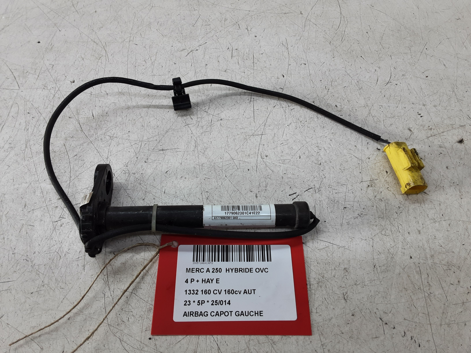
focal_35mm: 27
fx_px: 367
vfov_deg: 51.4
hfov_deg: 65.3
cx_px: 236
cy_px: 176
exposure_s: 1/50
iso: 40
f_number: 1.9
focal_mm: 2.91
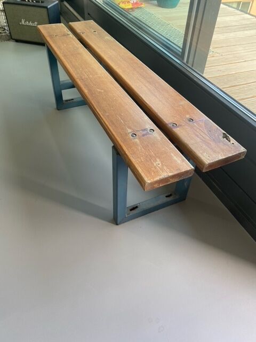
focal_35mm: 26
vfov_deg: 67.3
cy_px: 171
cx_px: 128
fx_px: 256
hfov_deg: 53.1
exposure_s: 1/121
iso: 80
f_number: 1.8
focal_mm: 4.25
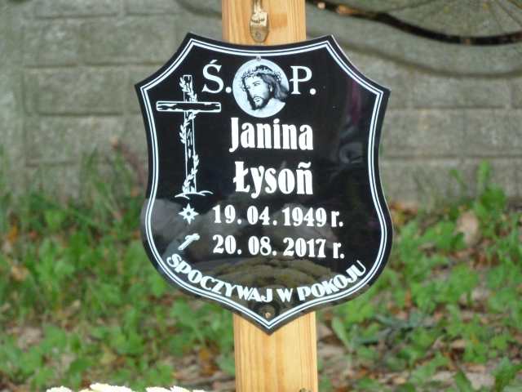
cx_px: 261
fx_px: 4192
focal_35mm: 278
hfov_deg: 7.1
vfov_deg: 5.3
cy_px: 196
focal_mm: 45.7
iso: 800
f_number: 4.8
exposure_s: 1/320
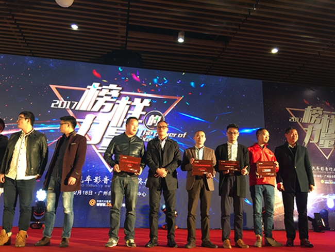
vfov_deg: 48.3
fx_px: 281
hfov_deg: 61.6
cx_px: 168
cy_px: 126
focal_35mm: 29
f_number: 2.2
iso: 32
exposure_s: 1/17
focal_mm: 4.15
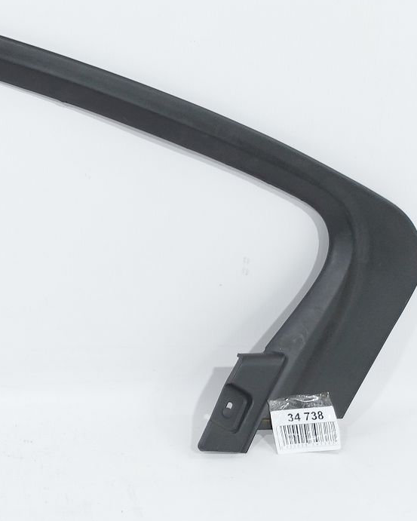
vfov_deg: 39.5
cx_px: -67
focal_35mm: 47
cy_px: 264
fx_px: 725
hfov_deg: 28.4
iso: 64
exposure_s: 1/50
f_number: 1.8
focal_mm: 5.23
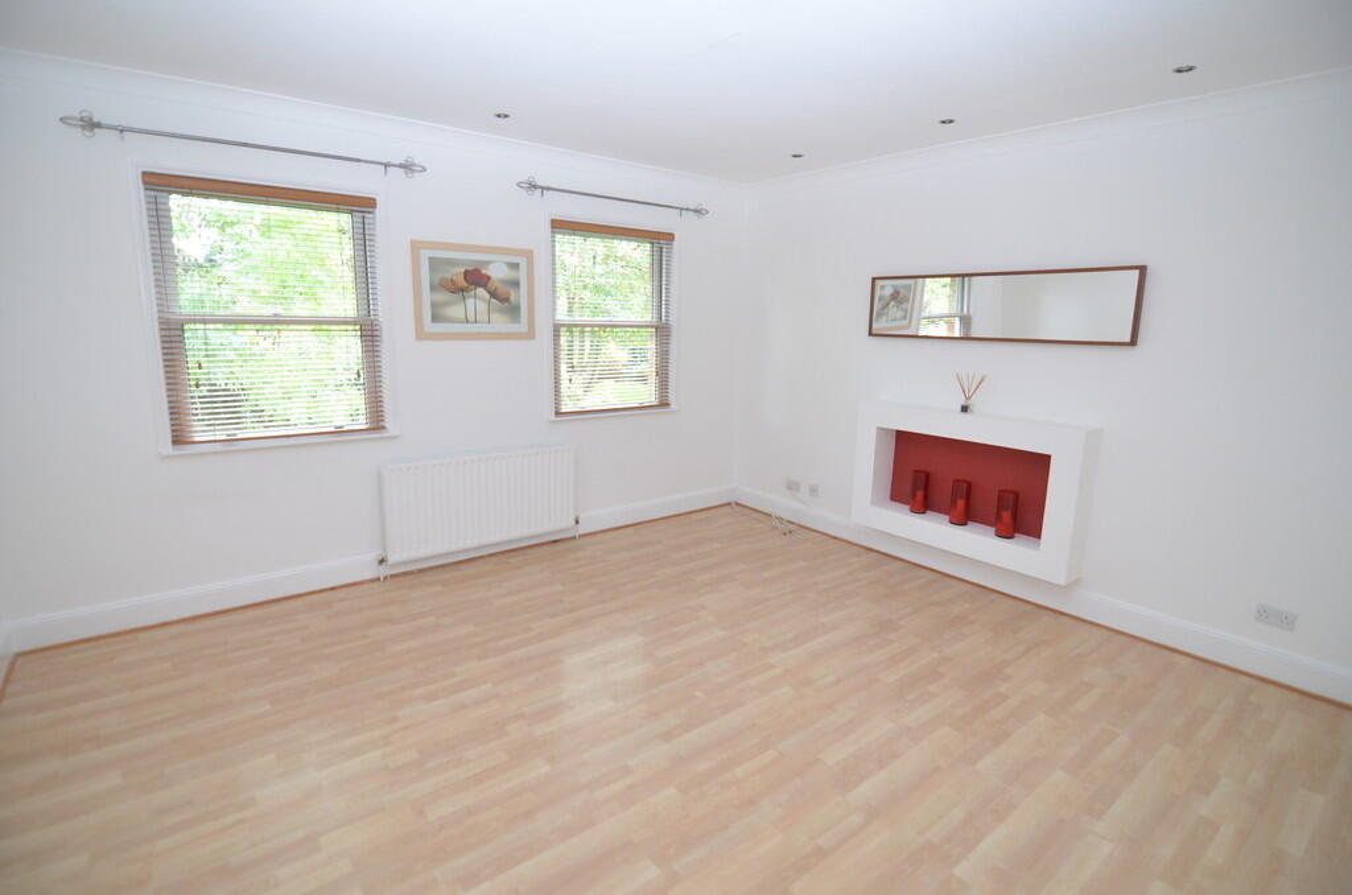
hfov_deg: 95.1
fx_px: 618
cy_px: 448
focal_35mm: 16
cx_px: 676
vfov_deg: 71.8
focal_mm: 11
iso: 800
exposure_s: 1/30
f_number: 2.8
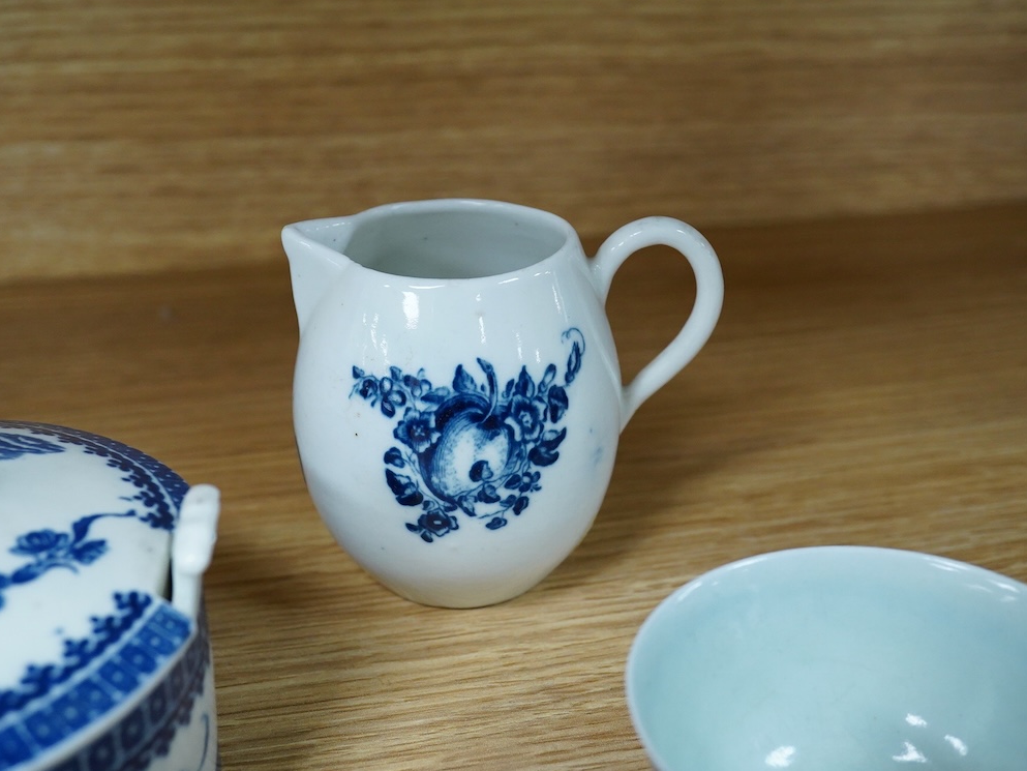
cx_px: 489
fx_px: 1454
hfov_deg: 38.9
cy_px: 387
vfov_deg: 29.7
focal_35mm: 49
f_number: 8
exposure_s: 1/160
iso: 2500
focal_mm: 30
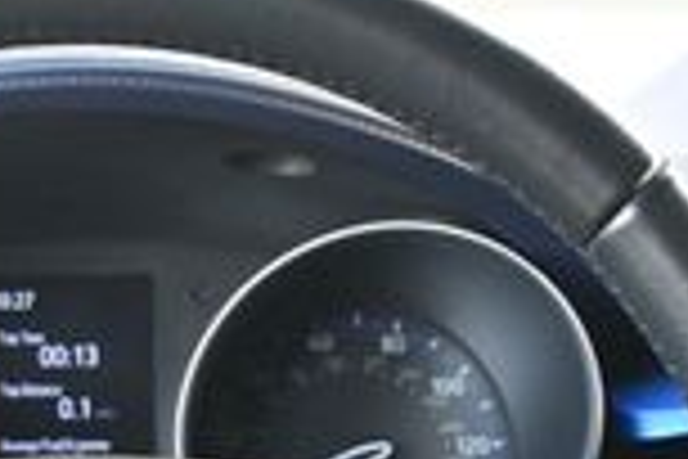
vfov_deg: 8.5
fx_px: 3002
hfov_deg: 13.0
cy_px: 742
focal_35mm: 157
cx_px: 76
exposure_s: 1/125
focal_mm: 25
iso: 1100
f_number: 4.2
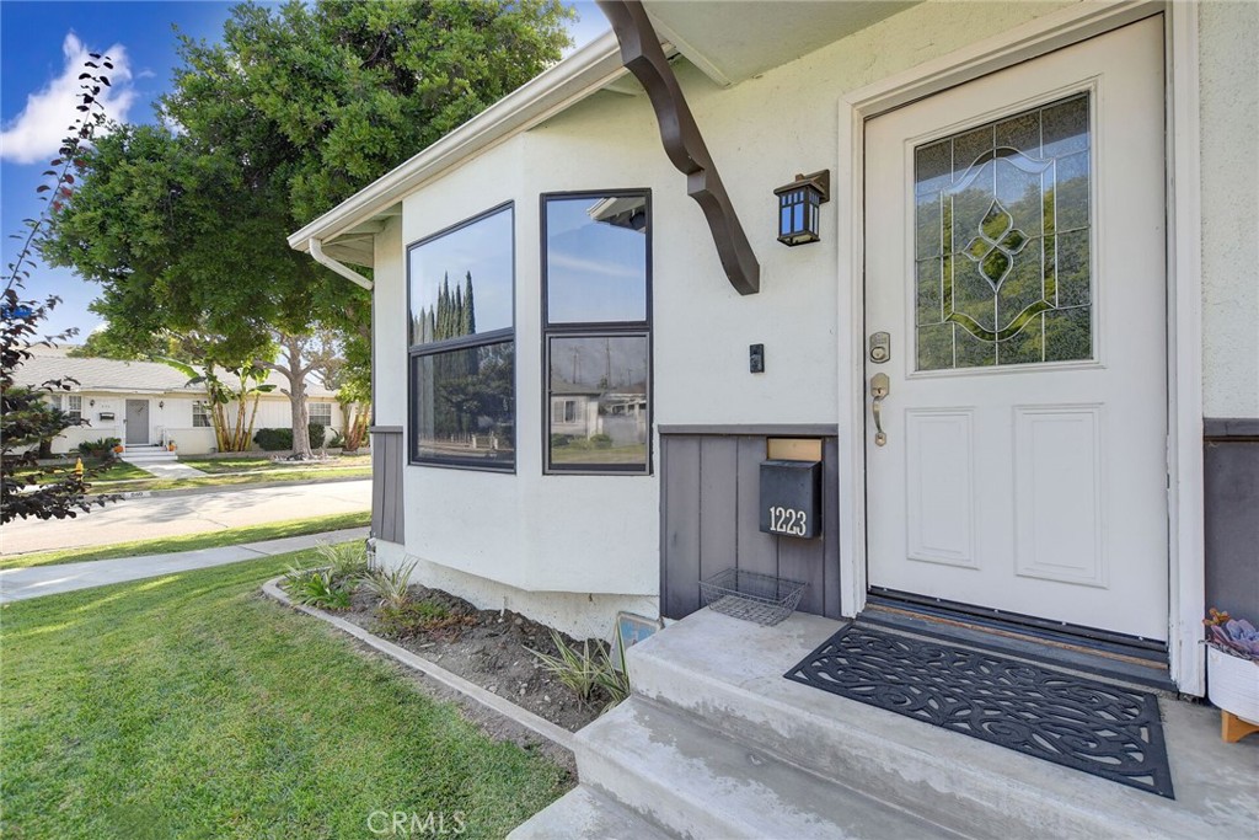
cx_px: 630
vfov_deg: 77.3
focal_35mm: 15
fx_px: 525
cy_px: 420
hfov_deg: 100.4
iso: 400
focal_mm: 10
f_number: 9
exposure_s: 1/320
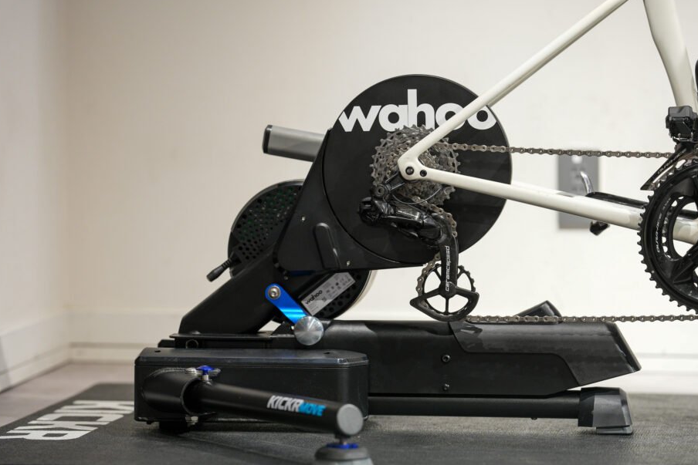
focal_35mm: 153
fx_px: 2967
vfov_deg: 9.0
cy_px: 249
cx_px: 347
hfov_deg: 13.4
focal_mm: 135
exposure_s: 1/250
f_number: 2.8
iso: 800
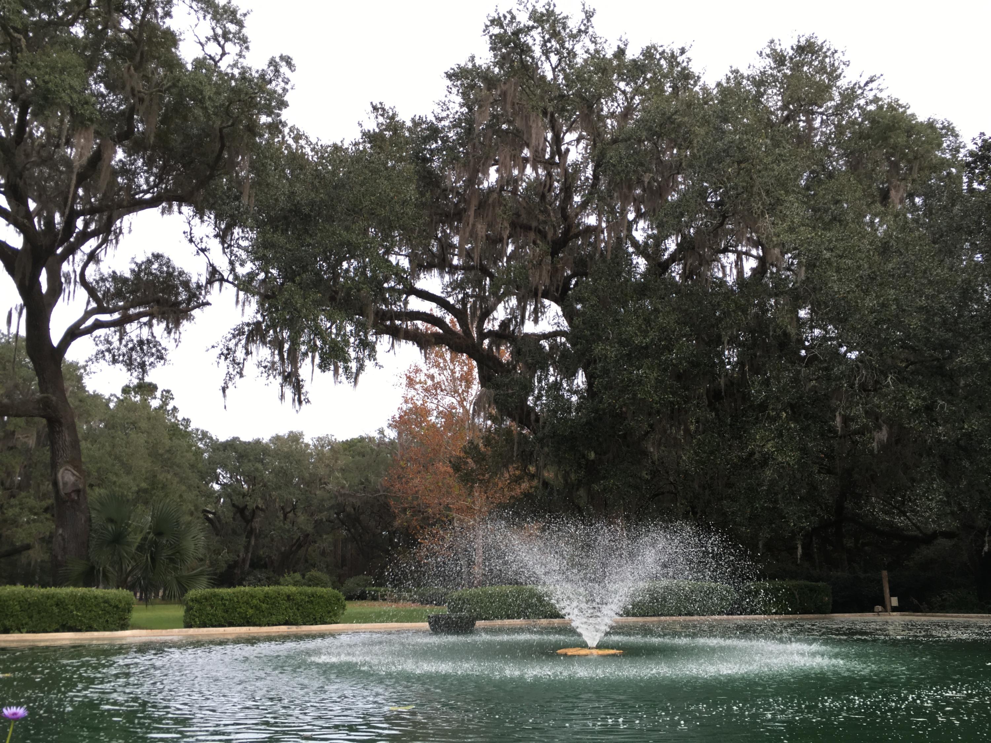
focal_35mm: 29
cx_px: 496
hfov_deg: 61.7
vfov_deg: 48.2
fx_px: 830
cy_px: 372
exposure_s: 1/318
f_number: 2.2
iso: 25
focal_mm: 4.15
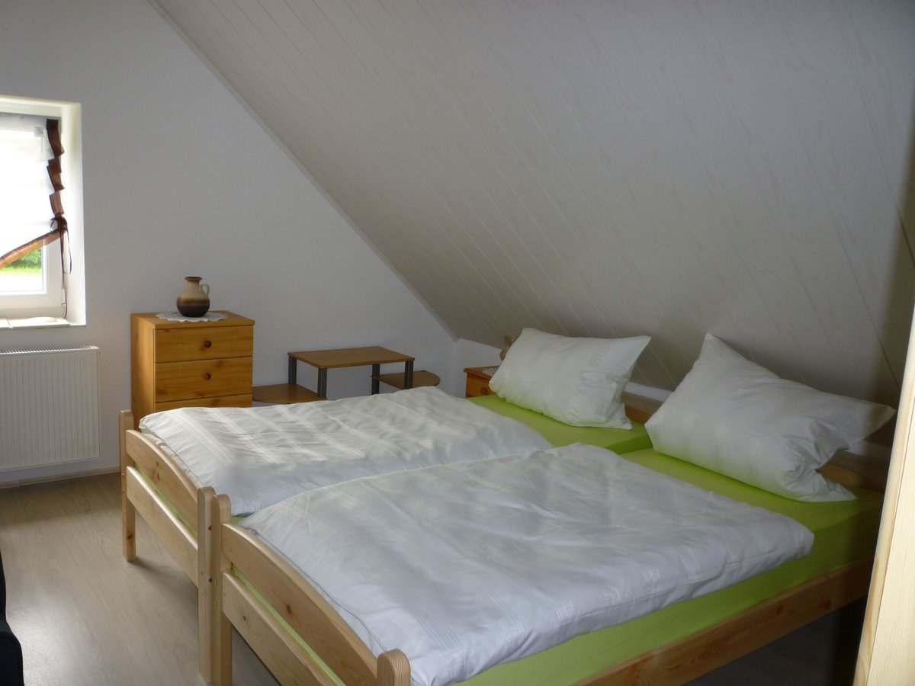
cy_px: 343
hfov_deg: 61.7
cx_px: 458
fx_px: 767
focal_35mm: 29
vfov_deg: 48.2
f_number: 3.3
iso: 100
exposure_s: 1/30
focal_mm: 5.2
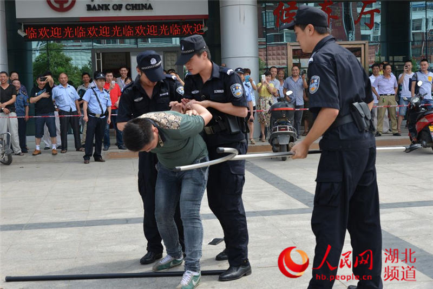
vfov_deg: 27.0
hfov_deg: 39.6
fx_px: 602
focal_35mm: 50
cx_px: 216
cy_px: 144
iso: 200
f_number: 8
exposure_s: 1/250
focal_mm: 50
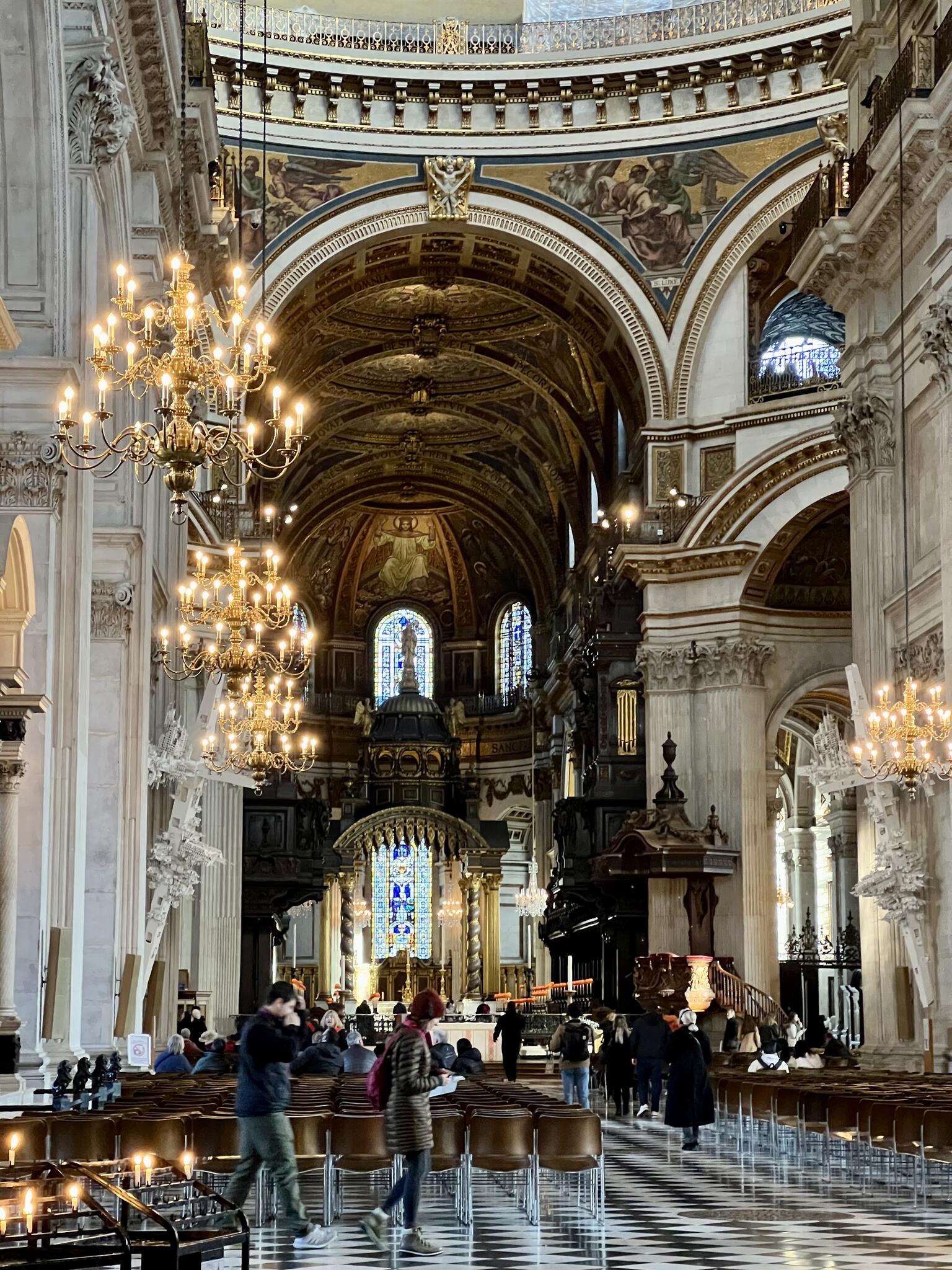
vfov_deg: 25.3
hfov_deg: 19.1
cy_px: 635
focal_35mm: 77
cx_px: 476
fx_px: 2824
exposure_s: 1/34
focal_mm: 9
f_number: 2.8
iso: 640
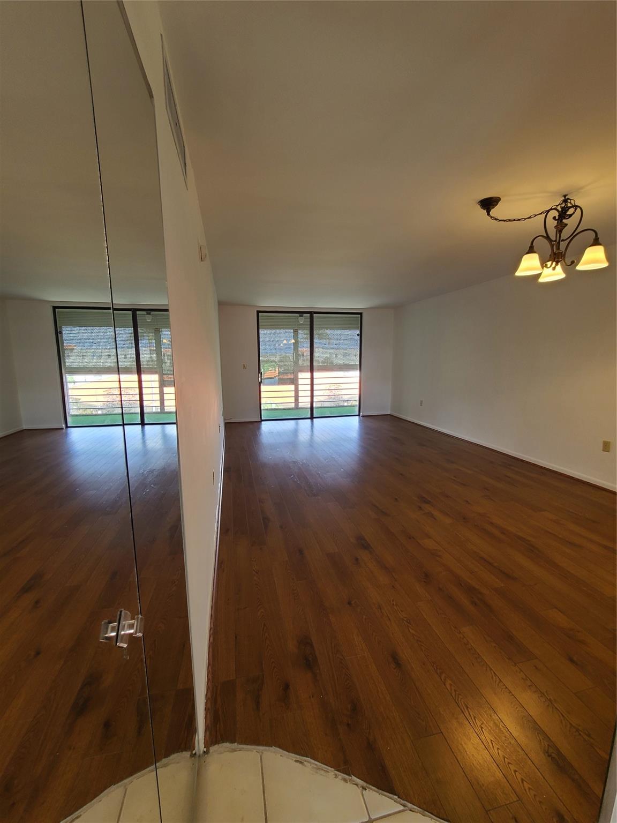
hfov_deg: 89.9
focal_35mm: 13
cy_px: 412
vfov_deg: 106.2
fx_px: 309
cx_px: 308
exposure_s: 1/60
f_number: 2.2
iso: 80
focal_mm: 2.2
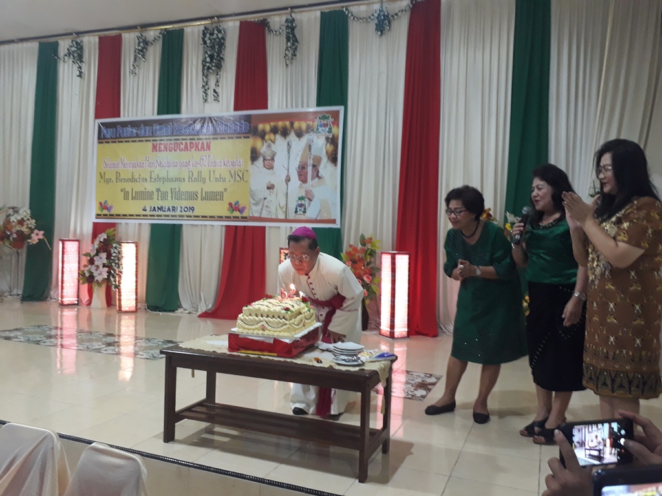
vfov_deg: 51.4
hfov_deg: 65.3
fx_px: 516
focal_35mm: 27
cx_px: 331
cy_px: 248
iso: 160
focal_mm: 3.6
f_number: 1.9
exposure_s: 1/17
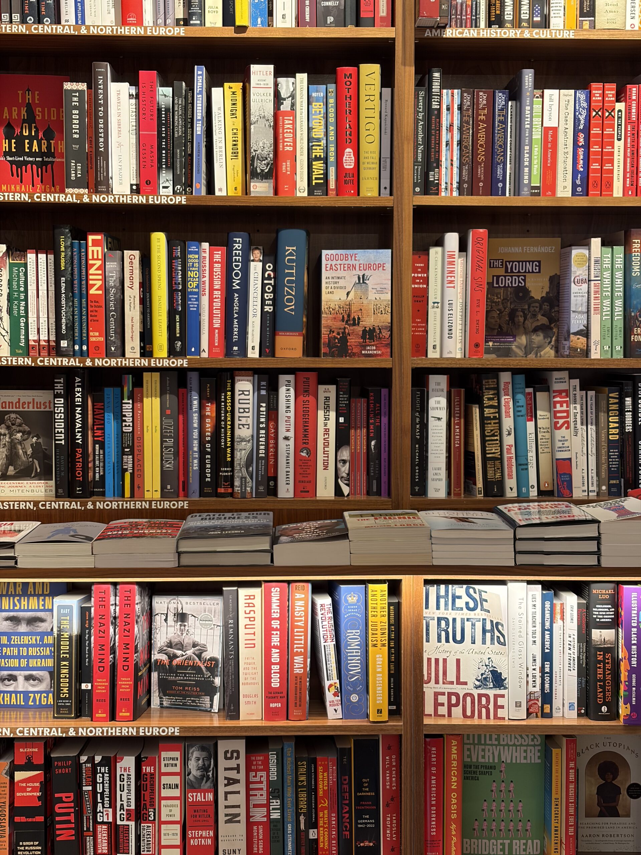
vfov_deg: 36.8
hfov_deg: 28.0
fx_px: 1284
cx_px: 320
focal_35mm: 52
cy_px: 428
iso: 80
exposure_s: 1/60
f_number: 1.6
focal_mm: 5.96
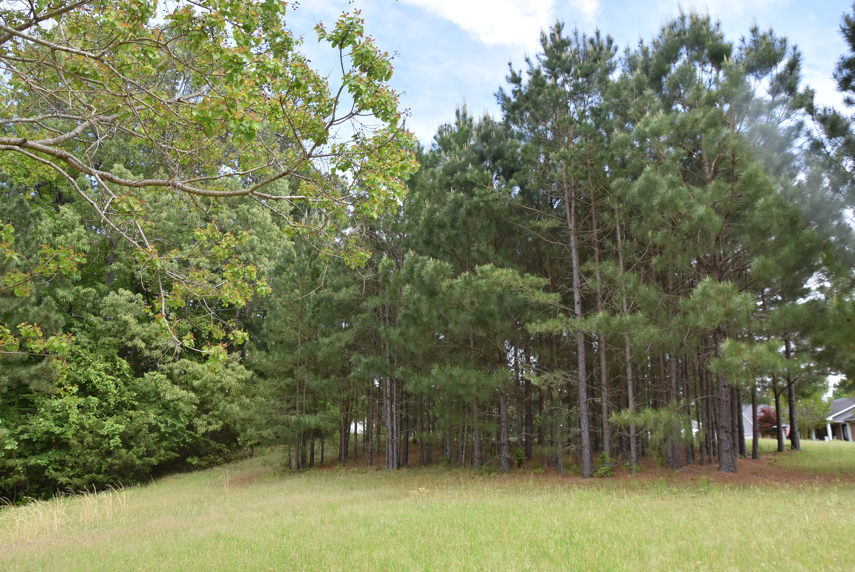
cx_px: 428
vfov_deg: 48.0
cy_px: 286
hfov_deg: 67.3
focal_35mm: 27
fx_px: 642
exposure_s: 1/500
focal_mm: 18
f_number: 8
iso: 560
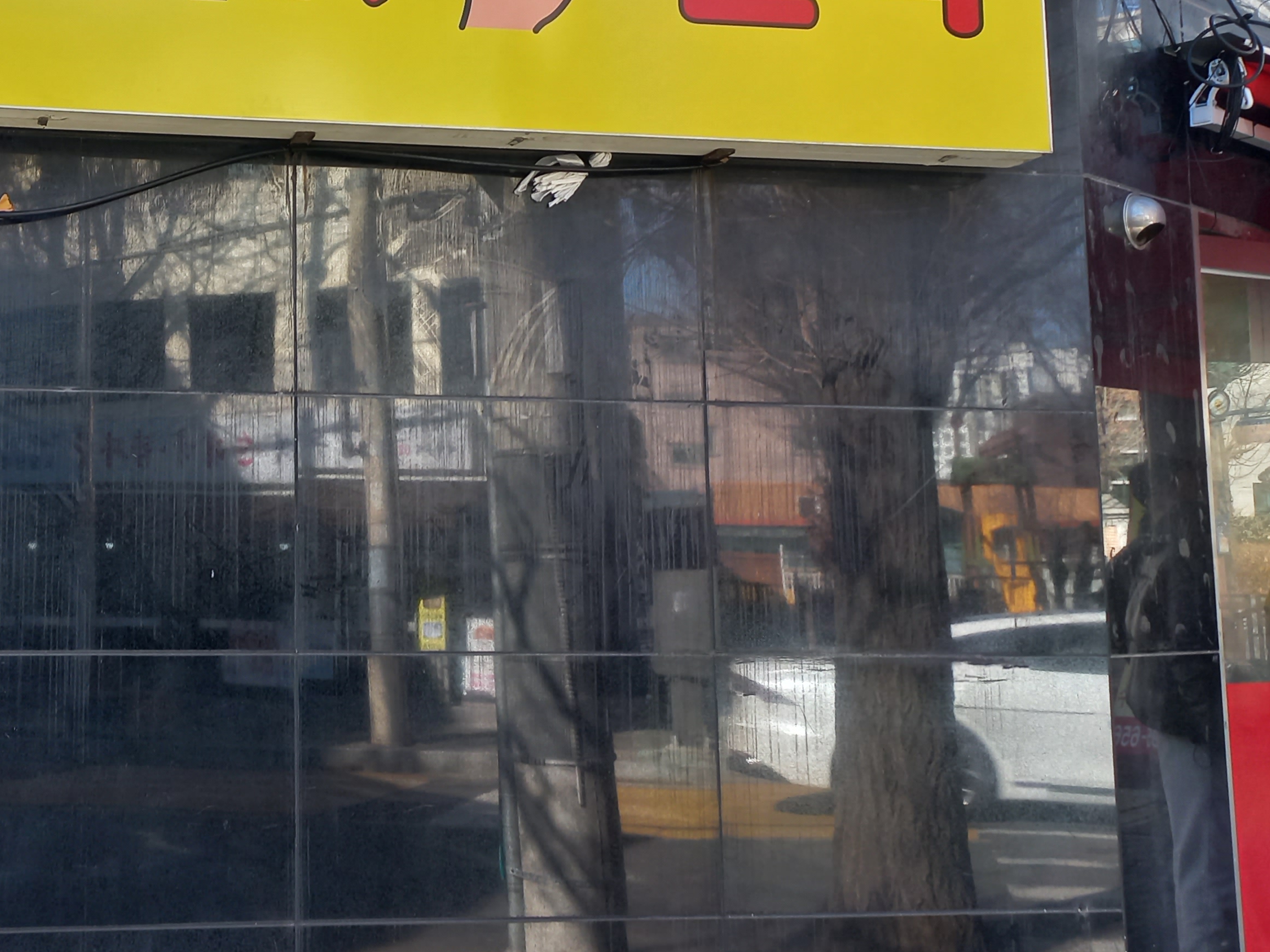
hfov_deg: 36.1
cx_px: 153
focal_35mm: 50
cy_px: 369
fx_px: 1834
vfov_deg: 29.0
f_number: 1.8
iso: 32
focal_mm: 4.6
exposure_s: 1/119
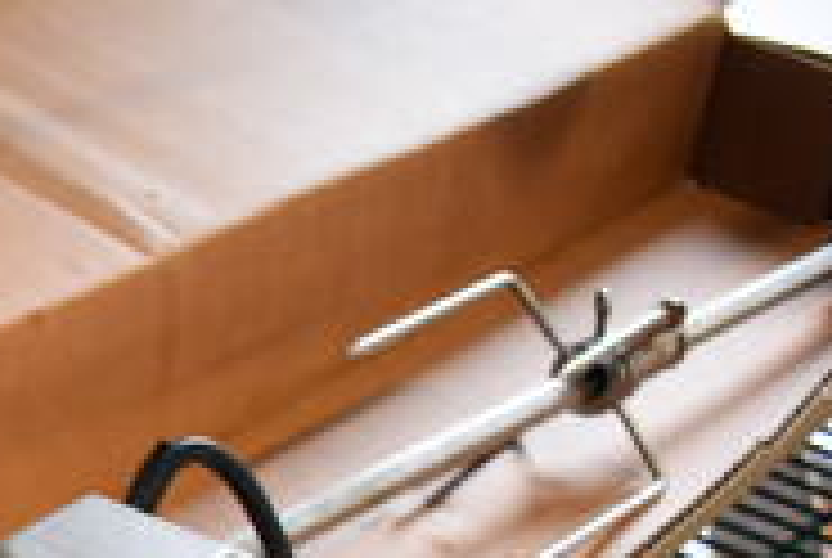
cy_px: 810
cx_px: -427
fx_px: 2292
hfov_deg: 18.2
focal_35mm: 99
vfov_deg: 13.2
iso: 1100
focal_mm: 20
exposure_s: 1/125
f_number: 3.5
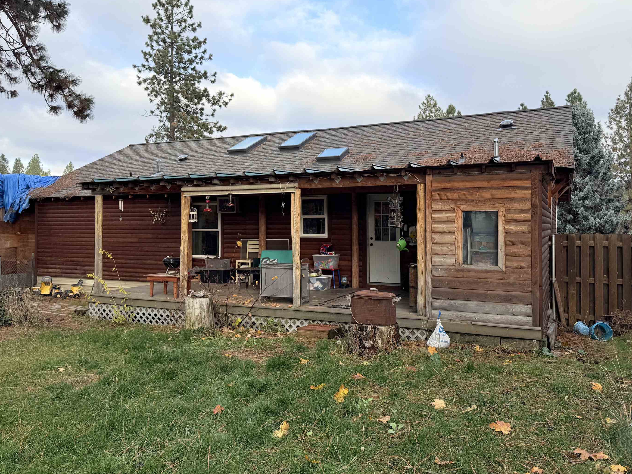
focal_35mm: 27
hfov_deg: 65.2
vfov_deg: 51.3
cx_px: 350
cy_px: 212
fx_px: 493
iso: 80
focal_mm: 6.76
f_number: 1.78
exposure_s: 1/1585
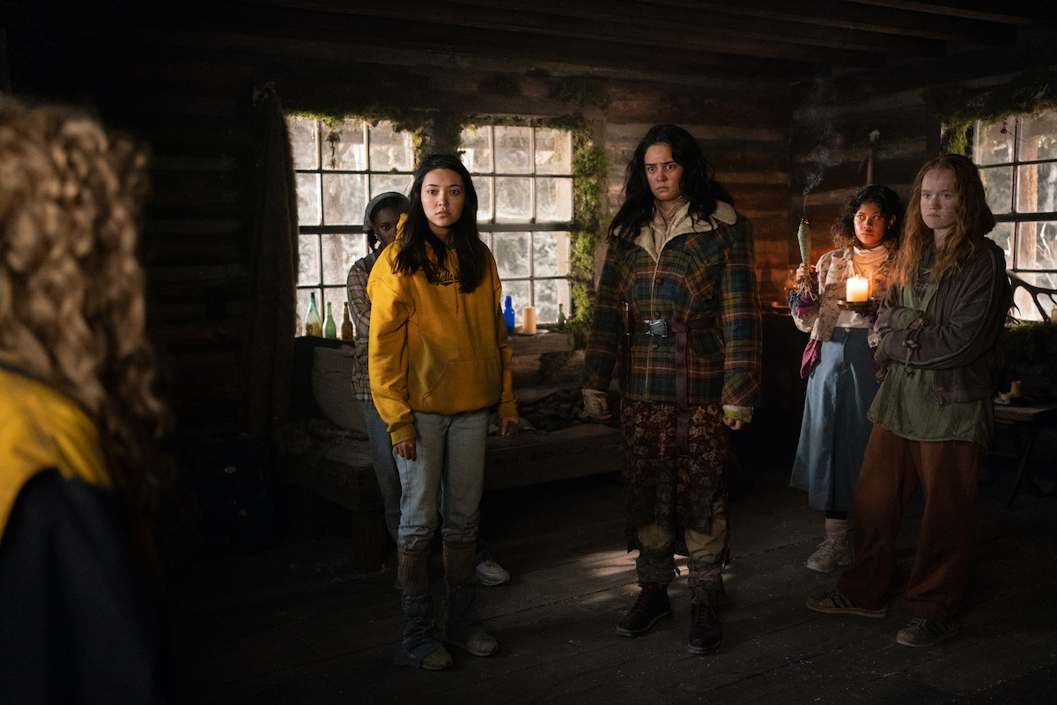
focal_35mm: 35
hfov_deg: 54.4
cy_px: 352
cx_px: 528
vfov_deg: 37.9
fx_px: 1028
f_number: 2.5
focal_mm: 35
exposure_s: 1/200
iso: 5000
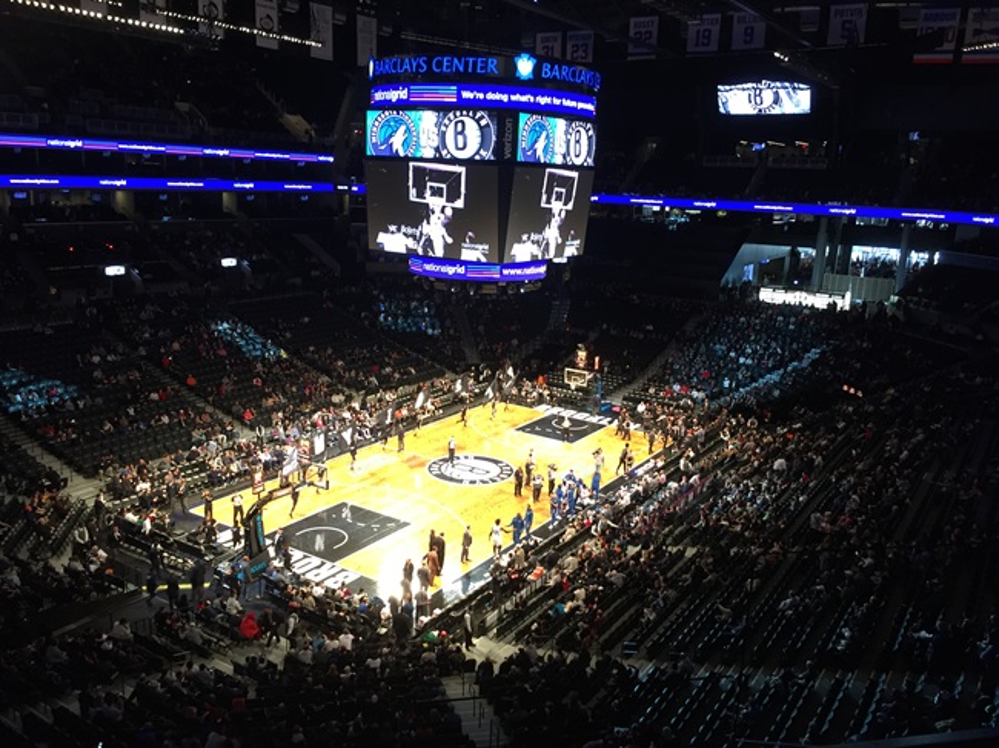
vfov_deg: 48.2
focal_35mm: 29
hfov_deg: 61.7
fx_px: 837
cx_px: 500
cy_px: 374
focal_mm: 4.15
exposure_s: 1/30
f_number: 2.2
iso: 100
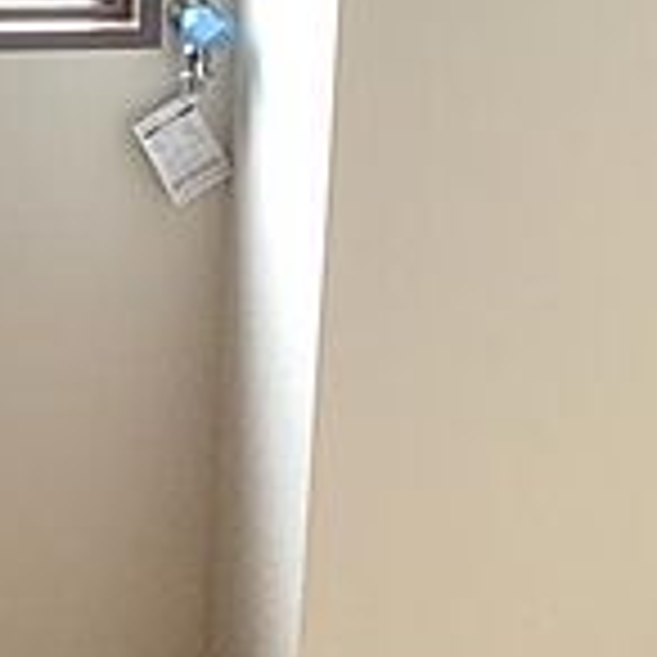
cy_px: 130
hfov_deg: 14.0
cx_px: -162
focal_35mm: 120
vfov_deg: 14.4
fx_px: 2577
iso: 50
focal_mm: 3.3
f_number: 2.4
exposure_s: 1/30
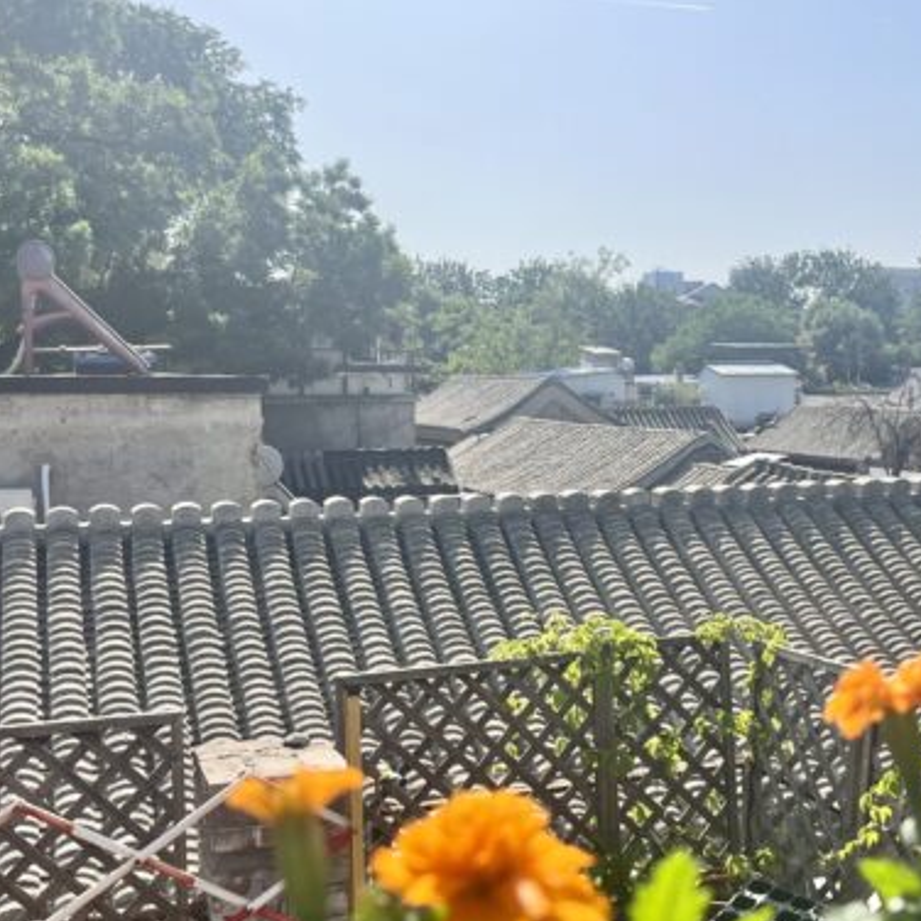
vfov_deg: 38.3
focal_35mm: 44
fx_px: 1324
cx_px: 539
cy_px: 460
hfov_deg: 38.2
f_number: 1.6
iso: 50
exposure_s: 1/2179
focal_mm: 5.1
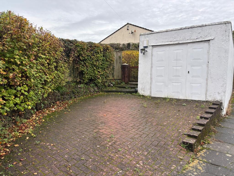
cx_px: 117
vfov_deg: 53.1
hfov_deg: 67.3
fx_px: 176
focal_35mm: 26
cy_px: 88
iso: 50
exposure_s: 1/637
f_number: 1.6
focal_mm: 5.96
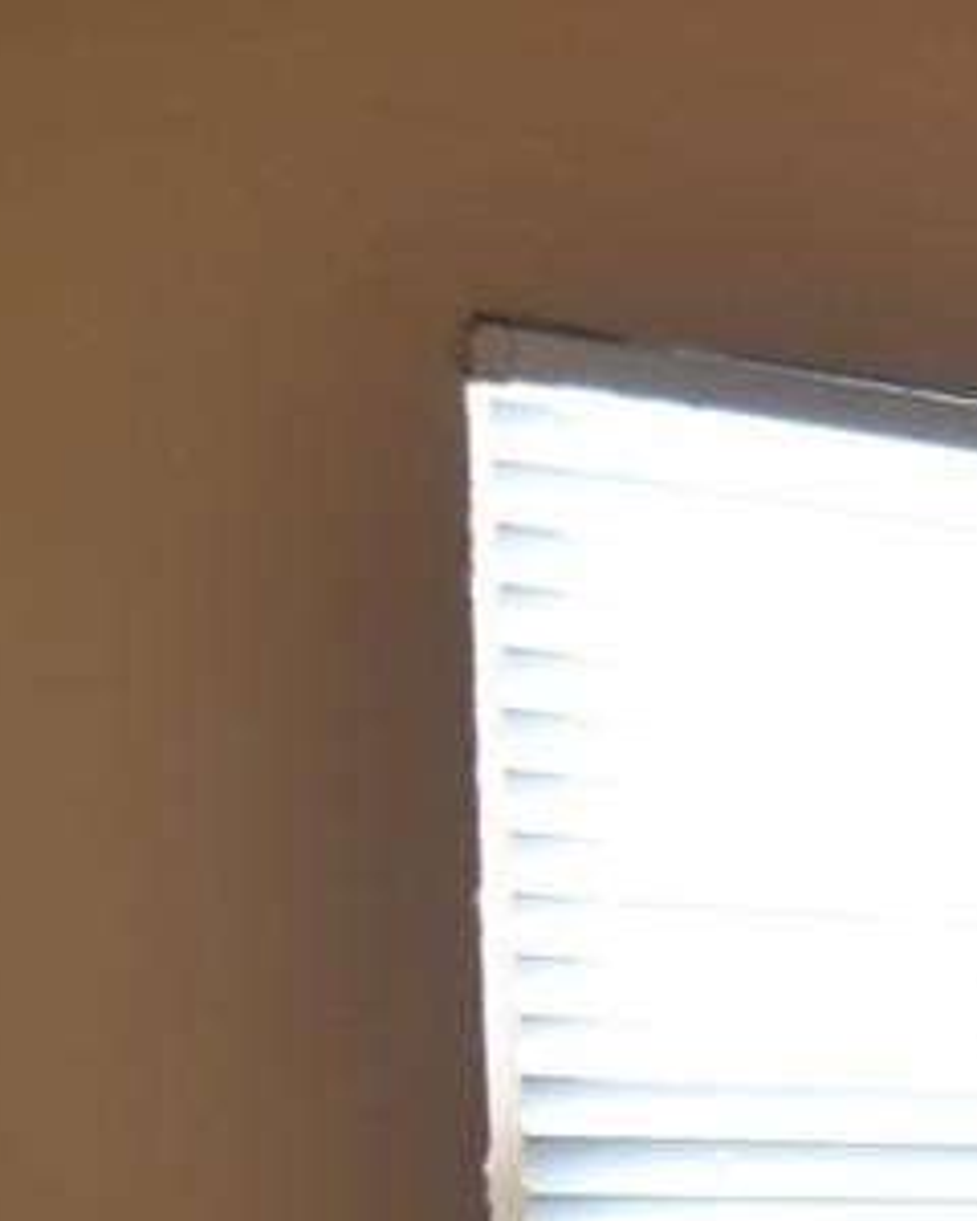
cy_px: 1315
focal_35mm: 75
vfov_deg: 23.9
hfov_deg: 11.5
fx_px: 2711
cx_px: 2931
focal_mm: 10
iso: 400
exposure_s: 1/60
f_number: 4
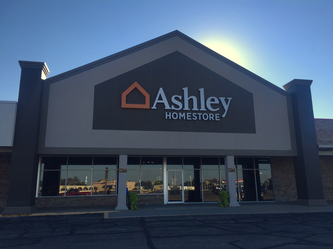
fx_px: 279
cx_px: 166
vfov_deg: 48.2
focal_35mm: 29
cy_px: 124
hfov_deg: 61.7
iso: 32
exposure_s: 1/1799
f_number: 2.2
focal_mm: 4.15
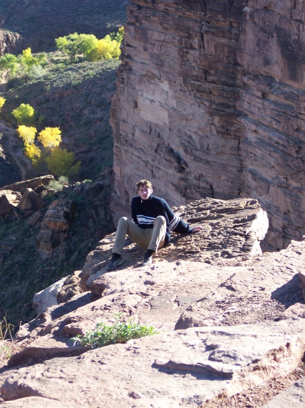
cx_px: 152
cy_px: 204
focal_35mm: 114
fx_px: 1341
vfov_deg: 17.3
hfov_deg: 13.0
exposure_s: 1/180
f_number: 4.8
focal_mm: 24
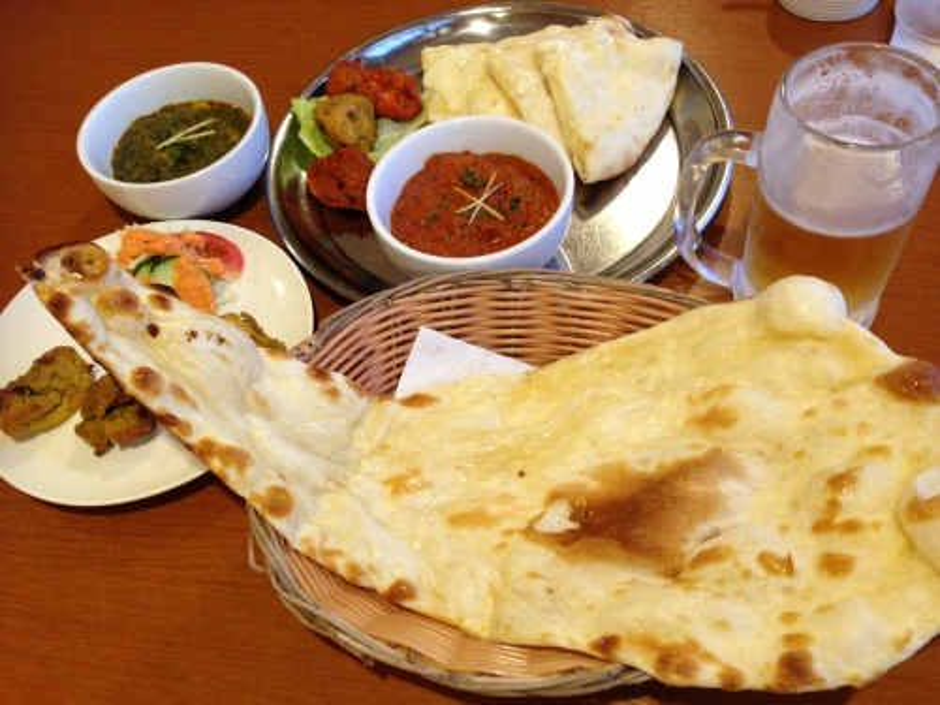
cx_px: 470
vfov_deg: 42.9
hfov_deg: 55.4
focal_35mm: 33
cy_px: 352
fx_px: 896
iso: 200
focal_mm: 4.13
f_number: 2.4
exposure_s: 1/20
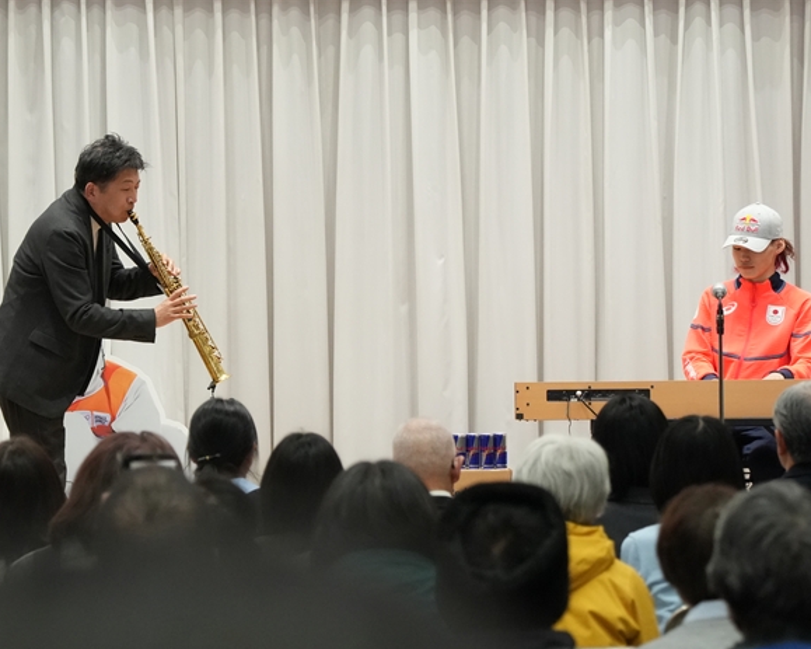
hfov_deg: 9.6
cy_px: 326
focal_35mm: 202
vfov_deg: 7.7
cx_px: 441
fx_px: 4848
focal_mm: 119
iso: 5000
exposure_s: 1/400
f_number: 5.6
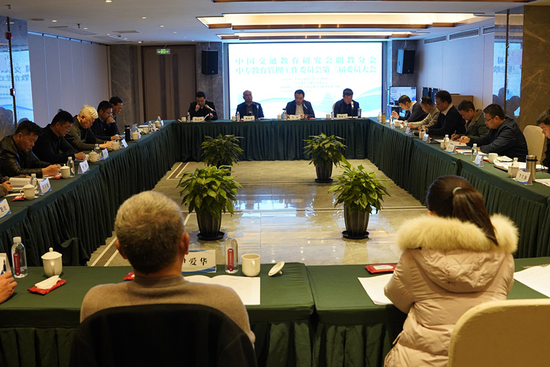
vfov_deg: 36.9
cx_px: 275
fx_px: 550
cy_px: 184
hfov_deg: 53.1
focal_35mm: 36
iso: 1250
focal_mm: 24
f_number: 4
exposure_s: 1/160
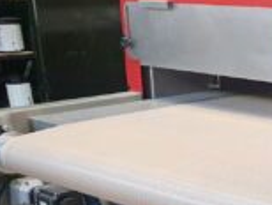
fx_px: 598
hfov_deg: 22.3
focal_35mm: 76
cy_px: 152
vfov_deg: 19.3
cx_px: 376
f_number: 2.4
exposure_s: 1/100
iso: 250
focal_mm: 4.32
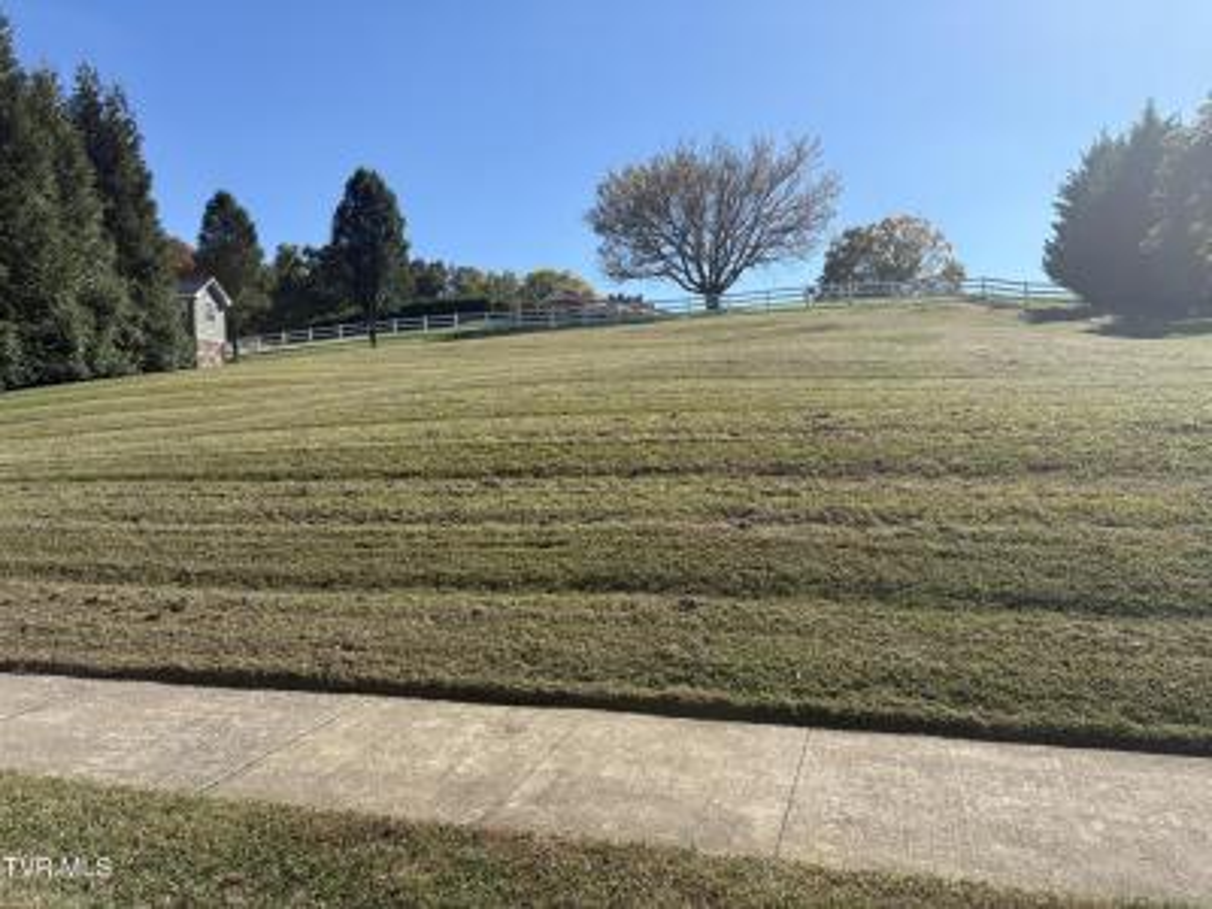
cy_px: 454
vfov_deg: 53.1
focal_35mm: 26
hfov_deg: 67.3
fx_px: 910
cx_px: 606
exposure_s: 1/2865
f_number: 1.6
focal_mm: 5.96
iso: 50
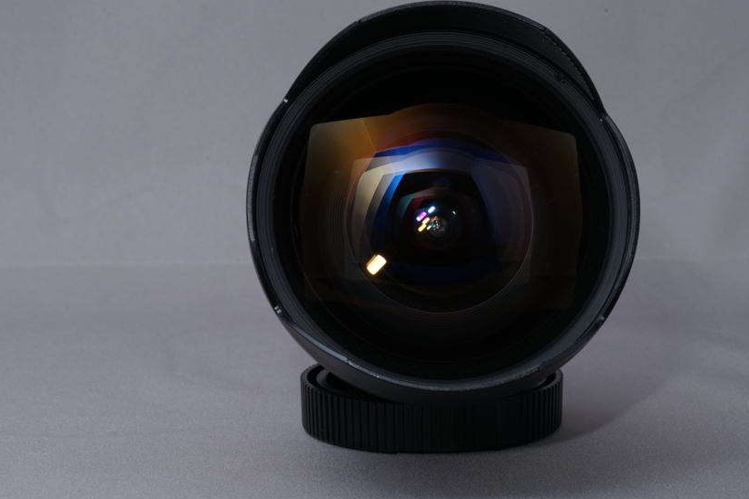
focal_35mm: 125
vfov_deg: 11.0
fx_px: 2600
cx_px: 444
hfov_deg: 16.4
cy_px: 210
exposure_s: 1/125
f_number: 16
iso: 250
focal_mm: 100
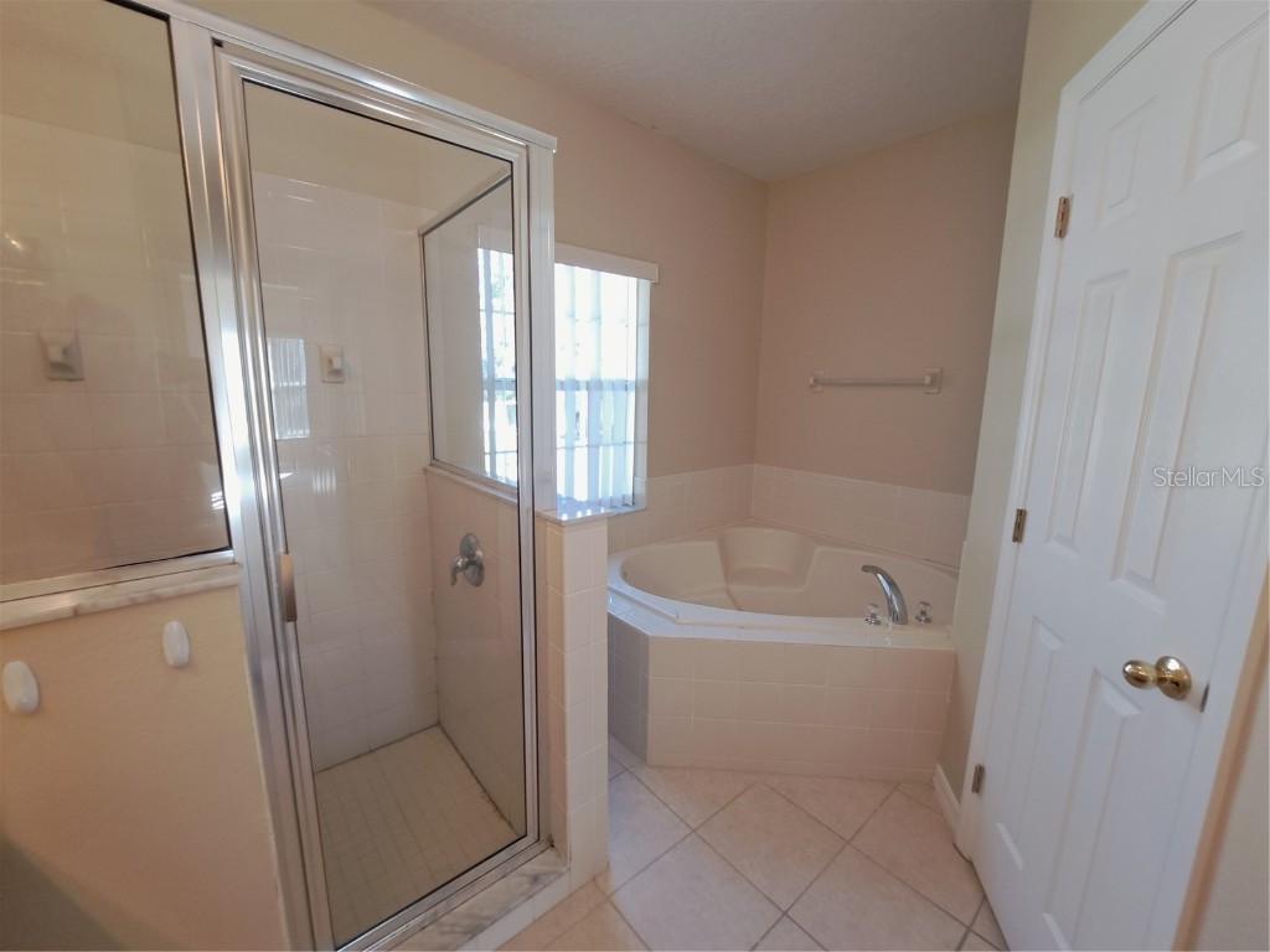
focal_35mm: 13
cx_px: 635
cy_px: 476
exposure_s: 1/50
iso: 125
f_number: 2.2
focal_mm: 1.74
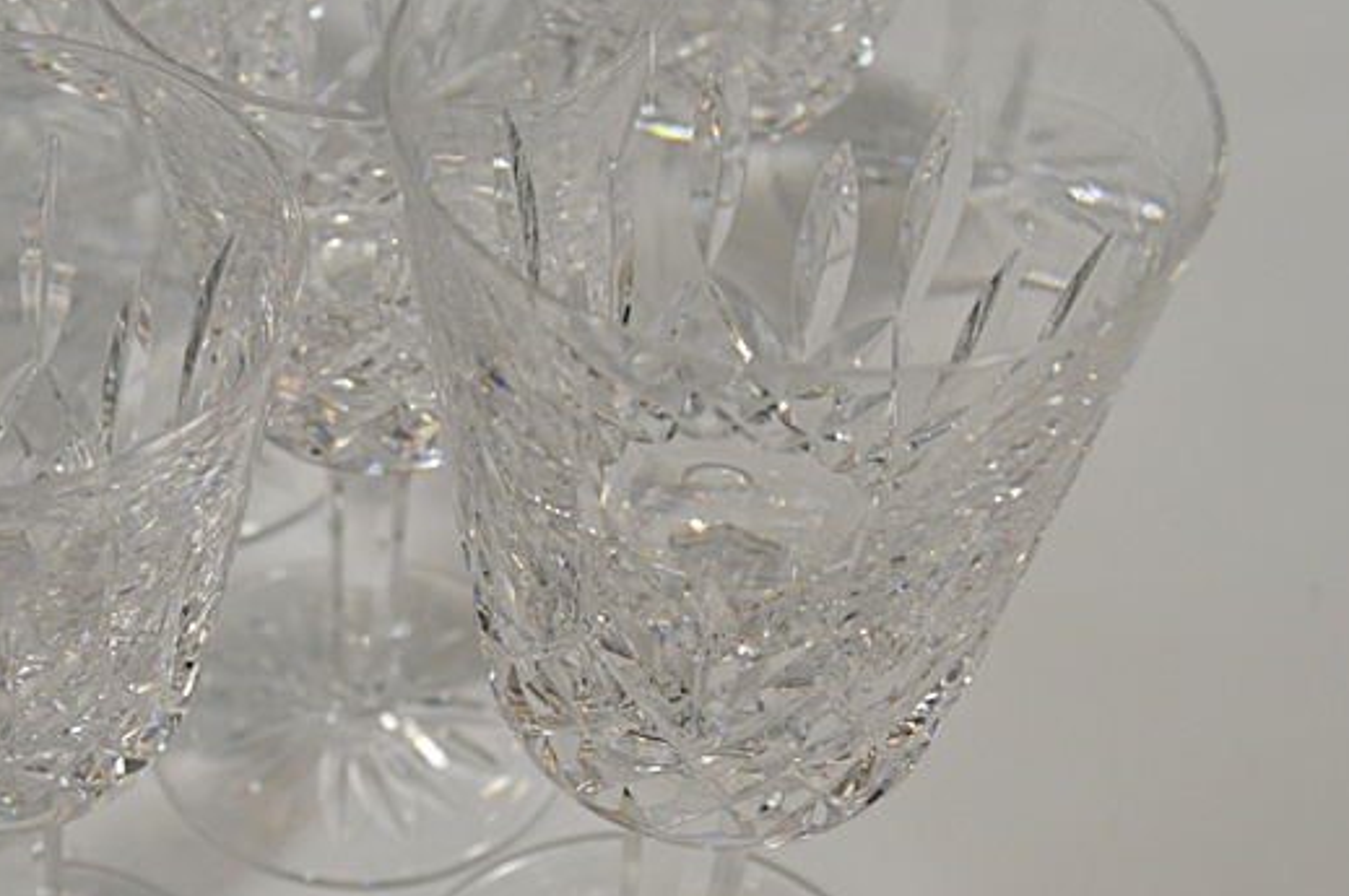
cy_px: 562
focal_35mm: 81
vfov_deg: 16.8
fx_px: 3032
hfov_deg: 24.9
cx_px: 400
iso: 400
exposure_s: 1/100
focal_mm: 28
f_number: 5
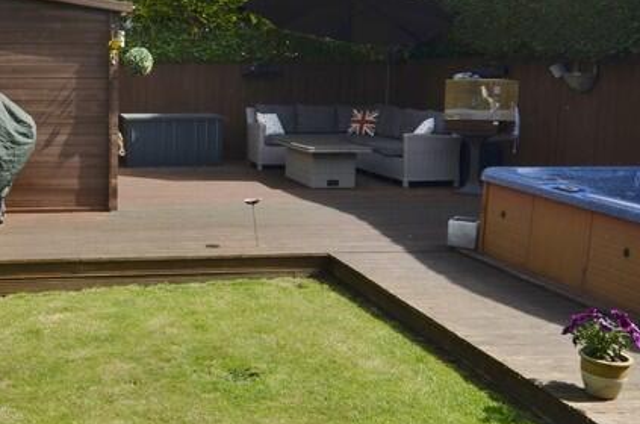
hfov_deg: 39.8
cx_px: 109
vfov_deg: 28.3
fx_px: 837
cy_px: 167
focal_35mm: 47
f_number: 8
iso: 100
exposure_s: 1/200
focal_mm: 13
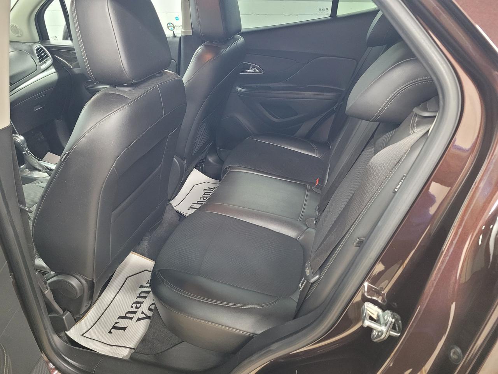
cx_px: 249
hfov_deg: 67.3
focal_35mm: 26
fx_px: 374
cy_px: 187
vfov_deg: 53.1
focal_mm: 5.4
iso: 640
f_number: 1.8
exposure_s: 1/30
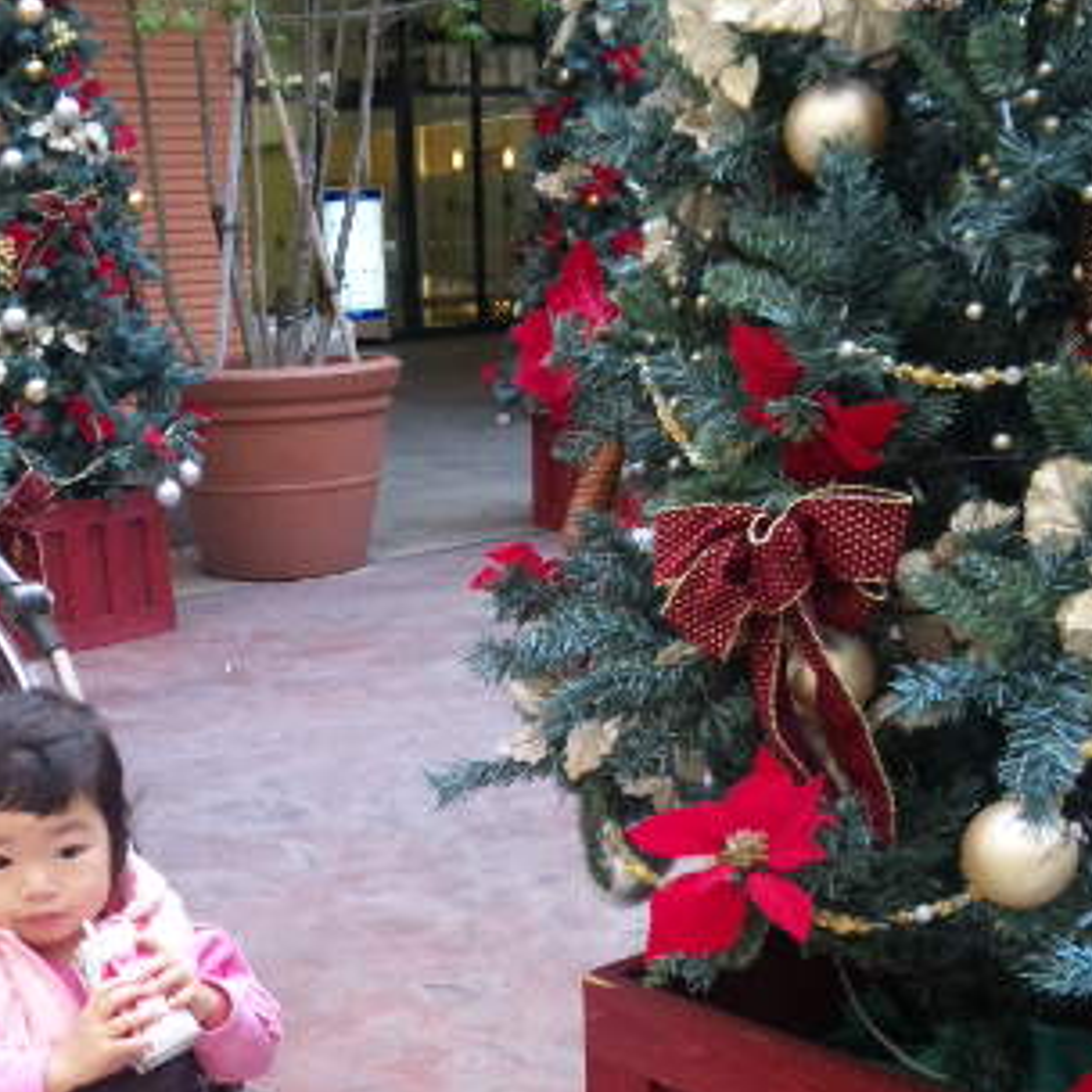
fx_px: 1927
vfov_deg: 31.1
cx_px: 366
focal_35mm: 54
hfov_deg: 31.4
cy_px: 815
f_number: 2.8
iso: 149
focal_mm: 4.82
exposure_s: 1/100
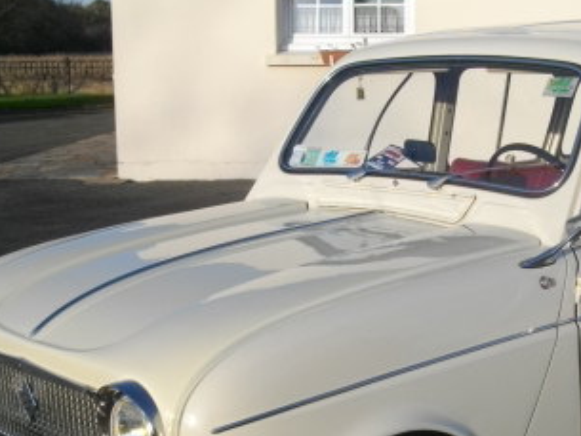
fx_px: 1091
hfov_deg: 29.7
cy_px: 299
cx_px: 356
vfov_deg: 22.5
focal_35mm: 65
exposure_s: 1/160
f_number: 8.8
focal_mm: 5.7
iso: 100
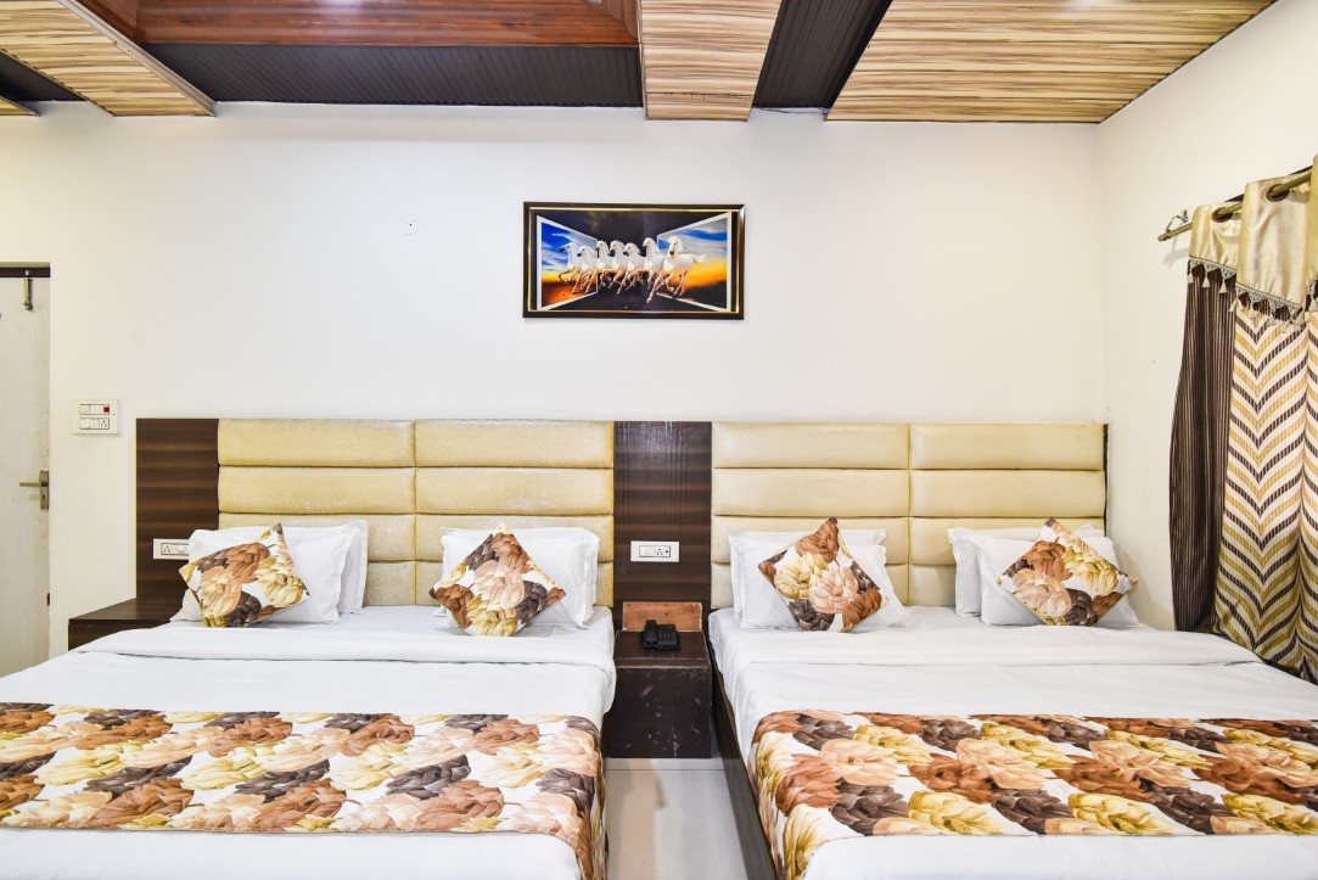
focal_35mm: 17
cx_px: 659
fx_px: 623
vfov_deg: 70.5
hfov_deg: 93.3
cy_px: 440
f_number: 7.1
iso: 2000
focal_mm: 17
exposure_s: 1/50
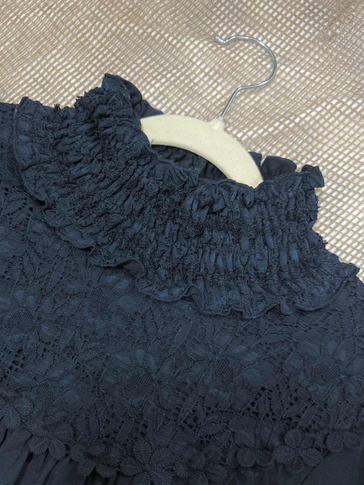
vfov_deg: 53.5
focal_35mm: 34
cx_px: 118
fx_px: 477
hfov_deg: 41.2
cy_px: 297
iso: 200
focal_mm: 6.76
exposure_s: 1/50
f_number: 1.78
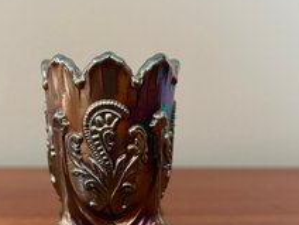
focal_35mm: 42
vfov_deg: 34.2
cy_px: 139
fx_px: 363
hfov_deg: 44.4
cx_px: 111
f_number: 1.5
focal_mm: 5.7
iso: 400
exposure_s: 1/40
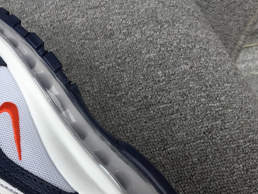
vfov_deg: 25.4
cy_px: 169
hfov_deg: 33.2
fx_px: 418
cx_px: 46
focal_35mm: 56
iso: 25
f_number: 2.4
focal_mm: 3.3
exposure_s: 1/347
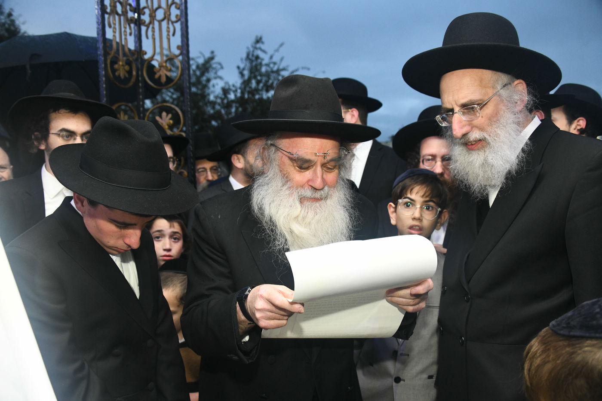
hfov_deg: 58.7
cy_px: 200
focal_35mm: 32
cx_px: 301
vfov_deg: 41.1
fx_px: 535
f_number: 5.6
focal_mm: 32
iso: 2000
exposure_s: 1/125
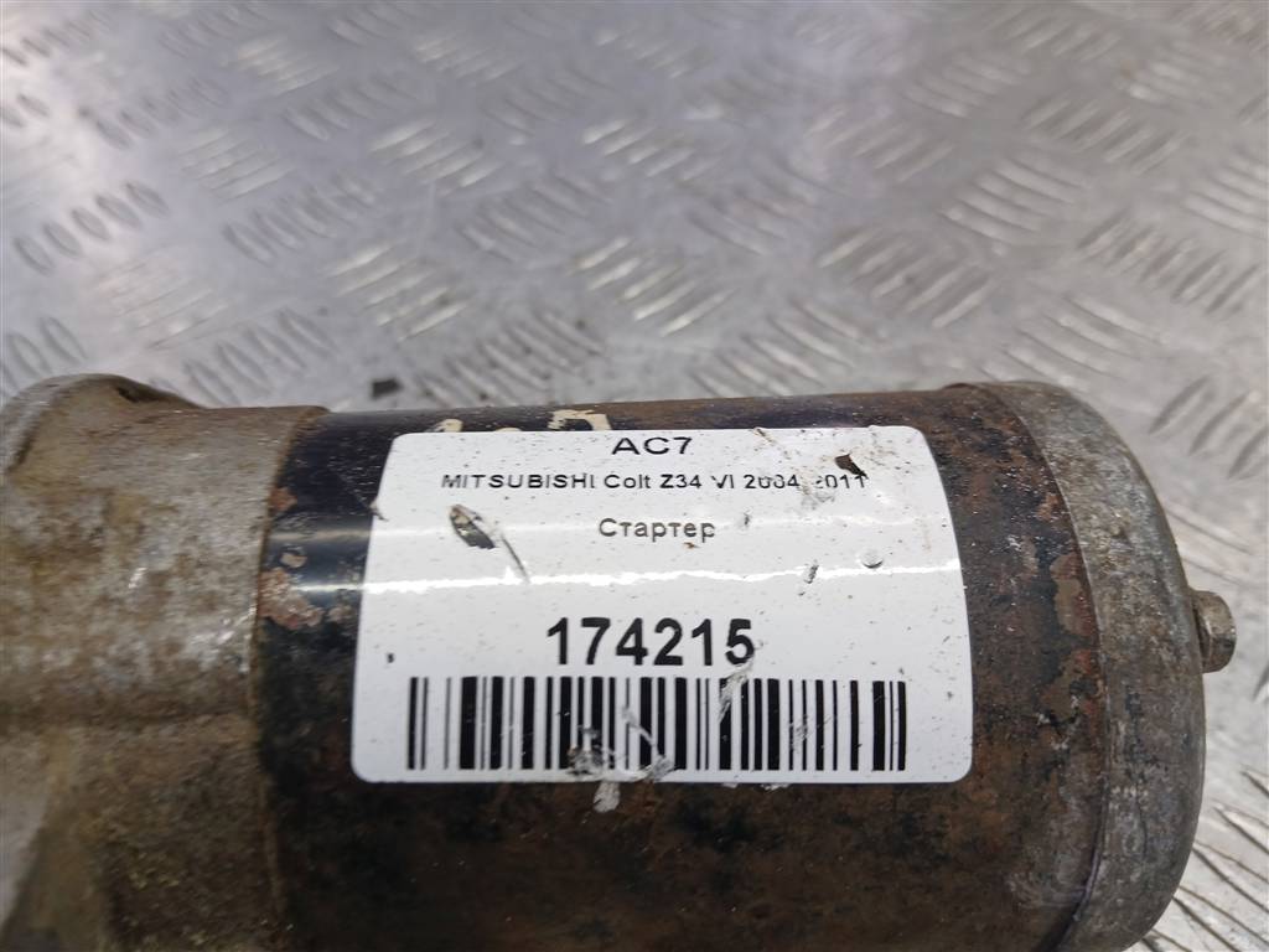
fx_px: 953
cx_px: 634
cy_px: 476
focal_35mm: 26
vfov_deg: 53.1
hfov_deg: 67.3
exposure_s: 1/50
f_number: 1.8
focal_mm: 3.98
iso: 50
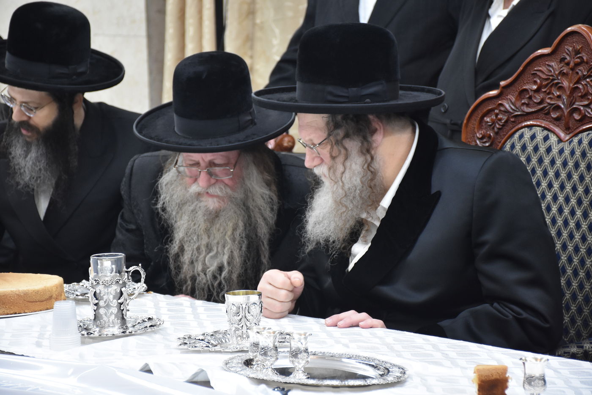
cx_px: 296
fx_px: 2220
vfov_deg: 10.2
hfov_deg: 15.2
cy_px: 198
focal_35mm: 135
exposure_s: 1/80
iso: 1600
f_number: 5.6
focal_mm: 90
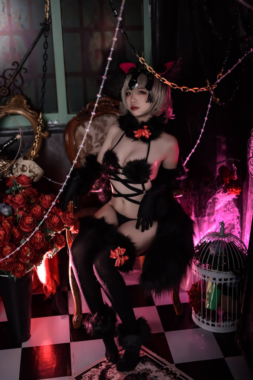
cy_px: 190
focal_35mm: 50
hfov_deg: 27.0
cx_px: 126
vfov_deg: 39.6
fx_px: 527
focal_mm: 50
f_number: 1.4
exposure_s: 1/250
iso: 64
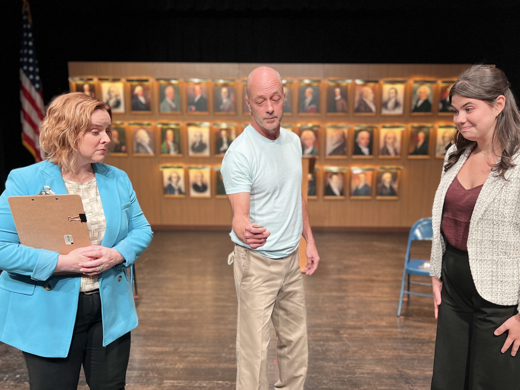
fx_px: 481
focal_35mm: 32
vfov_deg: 44.0
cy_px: 226
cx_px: 277
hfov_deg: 56.8
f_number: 1.5
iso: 125
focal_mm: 5.7
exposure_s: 1/80
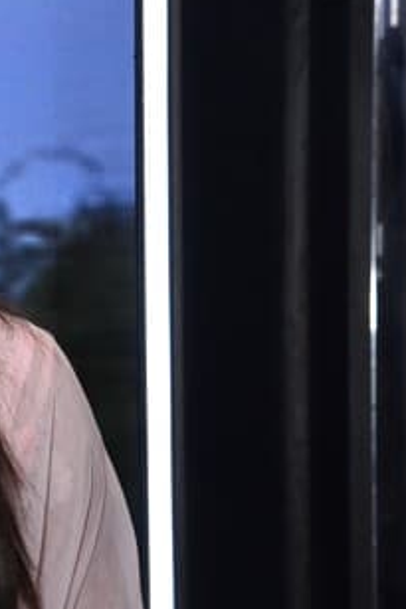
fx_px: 3065
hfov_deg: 7.5
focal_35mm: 181
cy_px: 641
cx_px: -164
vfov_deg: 11.2
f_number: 6.3
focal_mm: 58
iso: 1250
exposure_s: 1/125
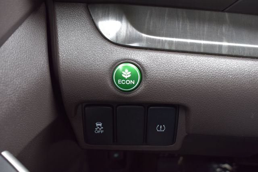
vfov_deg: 29.8
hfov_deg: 43.6
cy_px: 86
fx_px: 322
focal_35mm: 45
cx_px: 129
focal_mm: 30
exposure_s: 1/20
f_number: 6.3
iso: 400
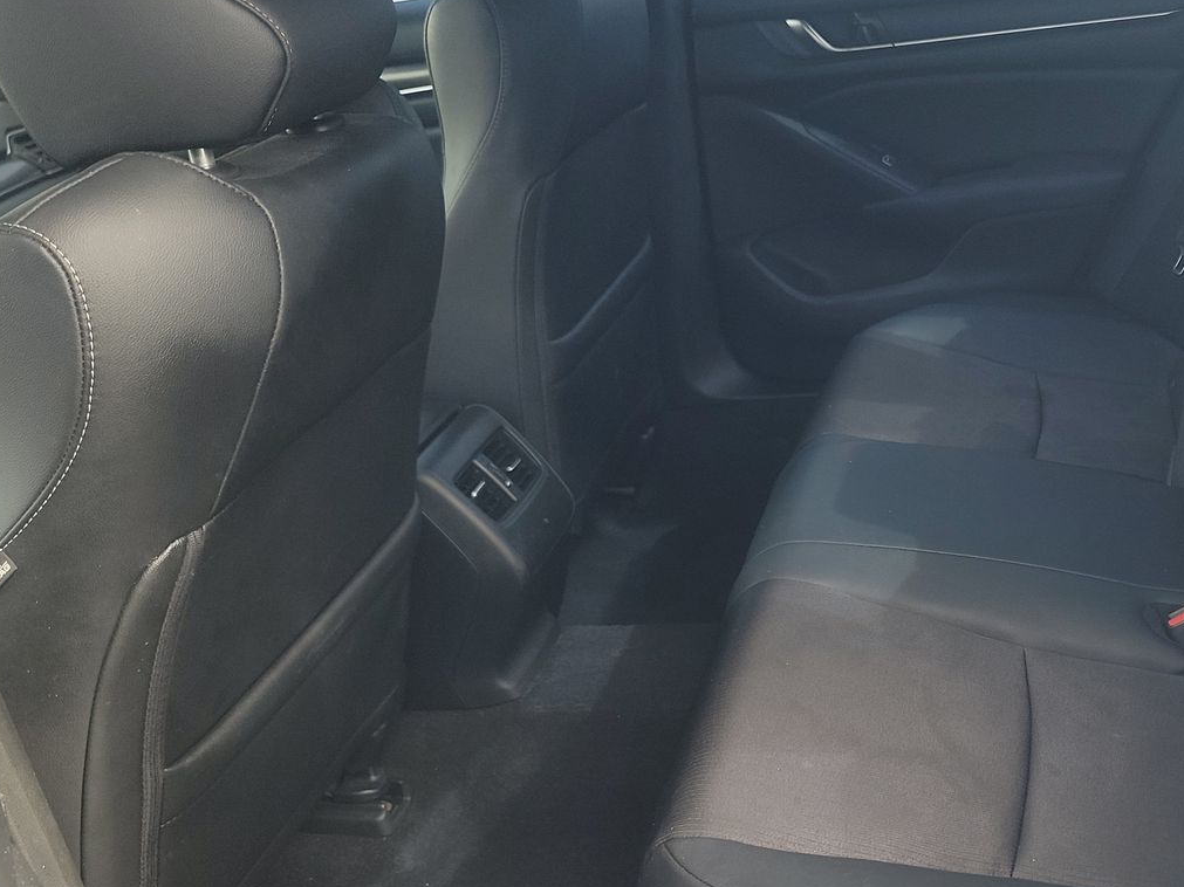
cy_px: 583
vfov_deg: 37.4
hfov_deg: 46.9
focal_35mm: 38
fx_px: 1300
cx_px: 908
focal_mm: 6.7
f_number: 1.8
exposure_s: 1/119
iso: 65
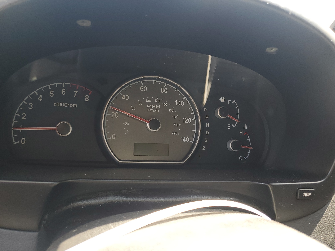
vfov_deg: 53.1
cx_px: 168
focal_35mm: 26
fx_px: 252
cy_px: 126
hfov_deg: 67.3
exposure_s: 1/147
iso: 50
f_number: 1.5
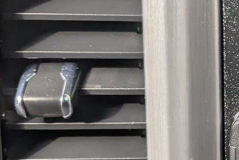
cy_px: 88
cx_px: 366
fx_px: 717
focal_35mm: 108
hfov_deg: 17.0
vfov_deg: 12.7
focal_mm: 6.81
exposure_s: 1/246
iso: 201
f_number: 1.85
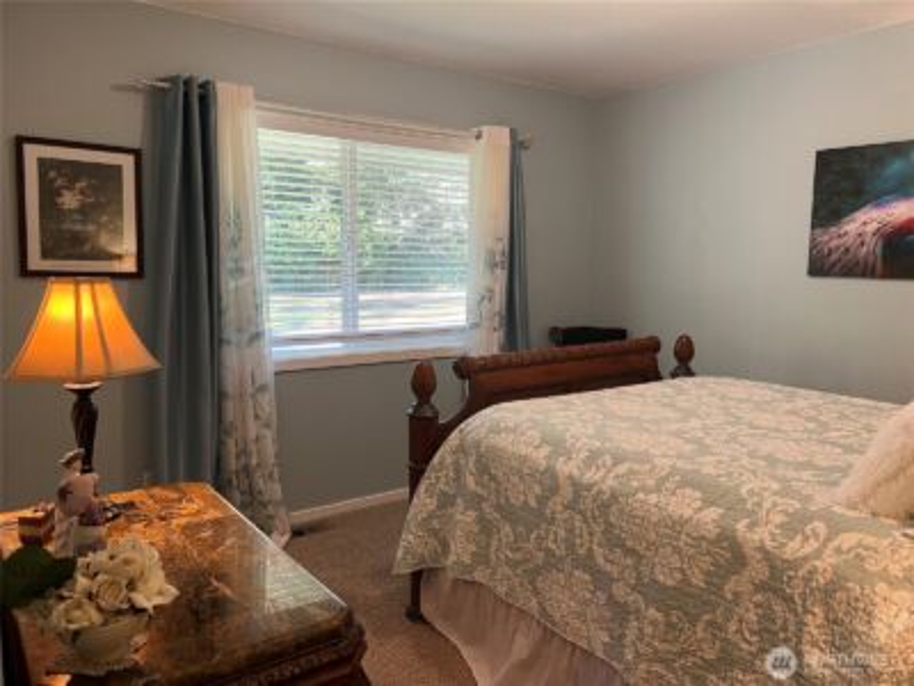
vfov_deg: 53.1
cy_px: 343
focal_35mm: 26
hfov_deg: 67.3
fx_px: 687
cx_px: 457
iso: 100
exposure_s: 1/60
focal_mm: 5.7
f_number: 1.5
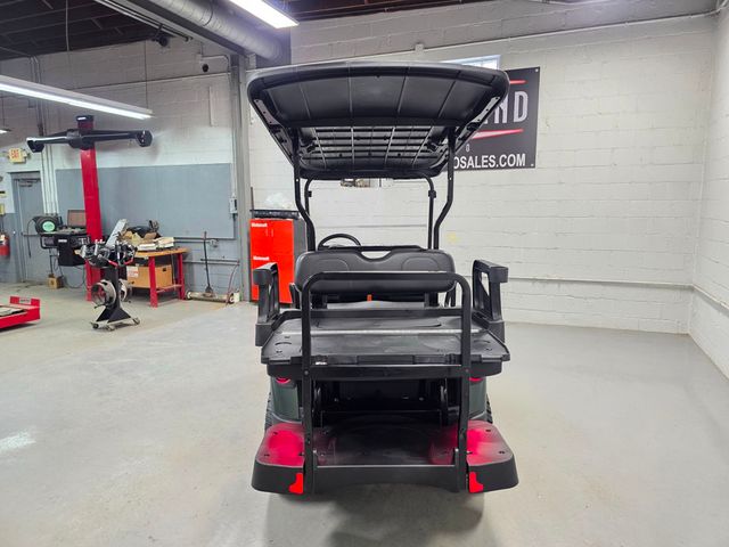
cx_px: 364
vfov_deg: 58.9
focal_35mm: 23
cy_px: 274
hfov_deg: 73.9
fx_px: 484
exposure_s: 1/120
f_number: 1.7
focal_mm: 6.3
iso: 160
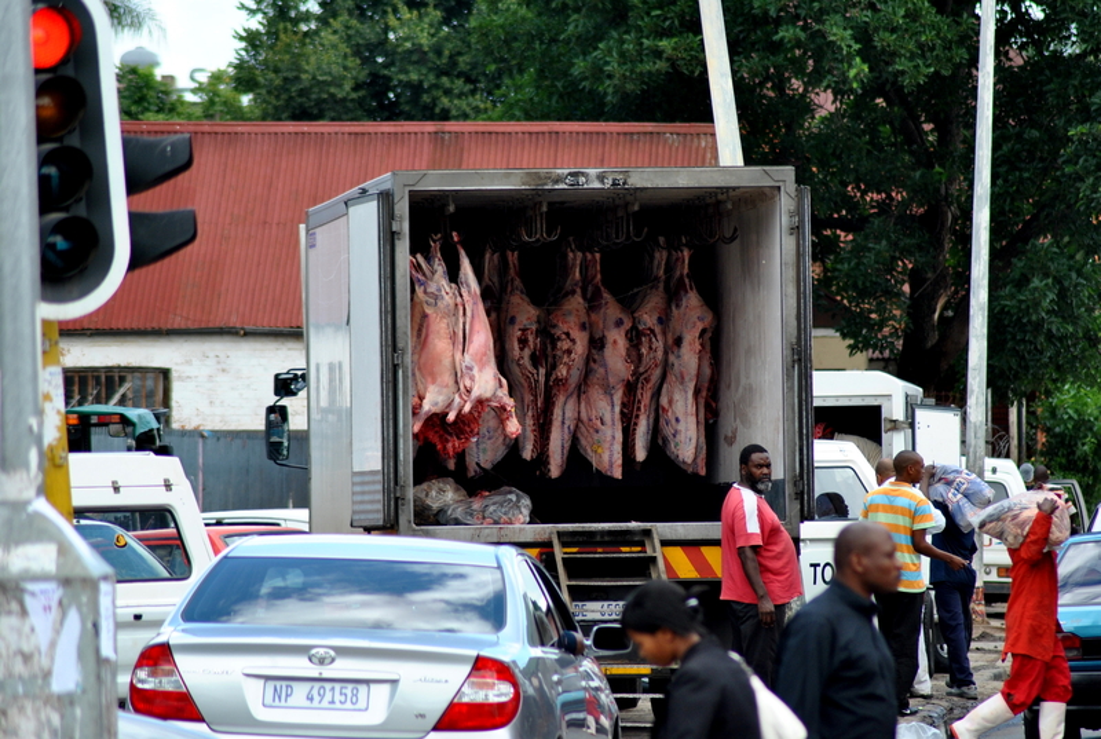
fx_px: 9194
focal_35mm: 300
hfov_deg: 6.9
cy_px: 370
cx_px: 550
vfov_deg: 4.6
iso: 250
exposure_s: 1/500
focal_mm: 200
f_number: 4.8
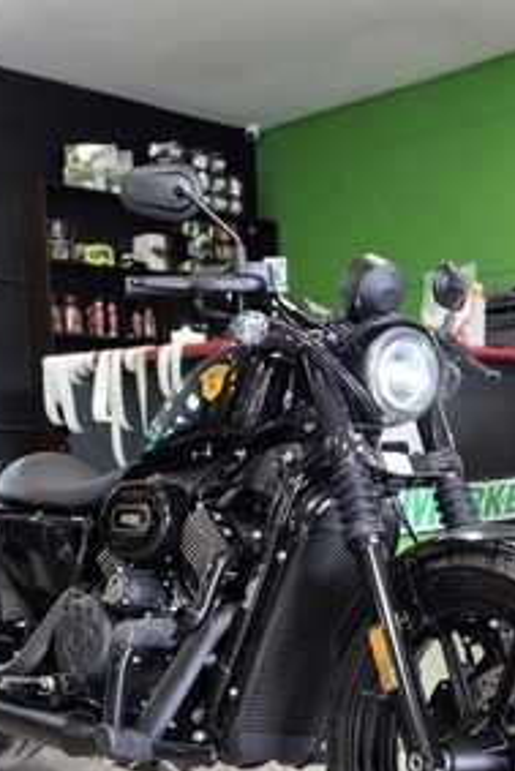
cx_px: 270
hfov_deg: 27.6
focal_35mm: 49
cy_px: 590
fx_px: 1050
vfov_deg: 39.1
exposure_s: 1/50
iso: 400
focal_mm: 5.4
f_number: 1.8
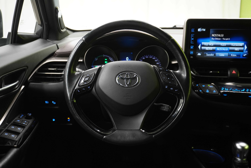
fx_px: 251
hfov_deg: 53.1
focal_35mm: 36
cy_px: 84
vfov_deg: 36.9
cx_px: 126
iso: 2000
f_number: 4.5
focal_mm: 24
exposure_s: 1/40
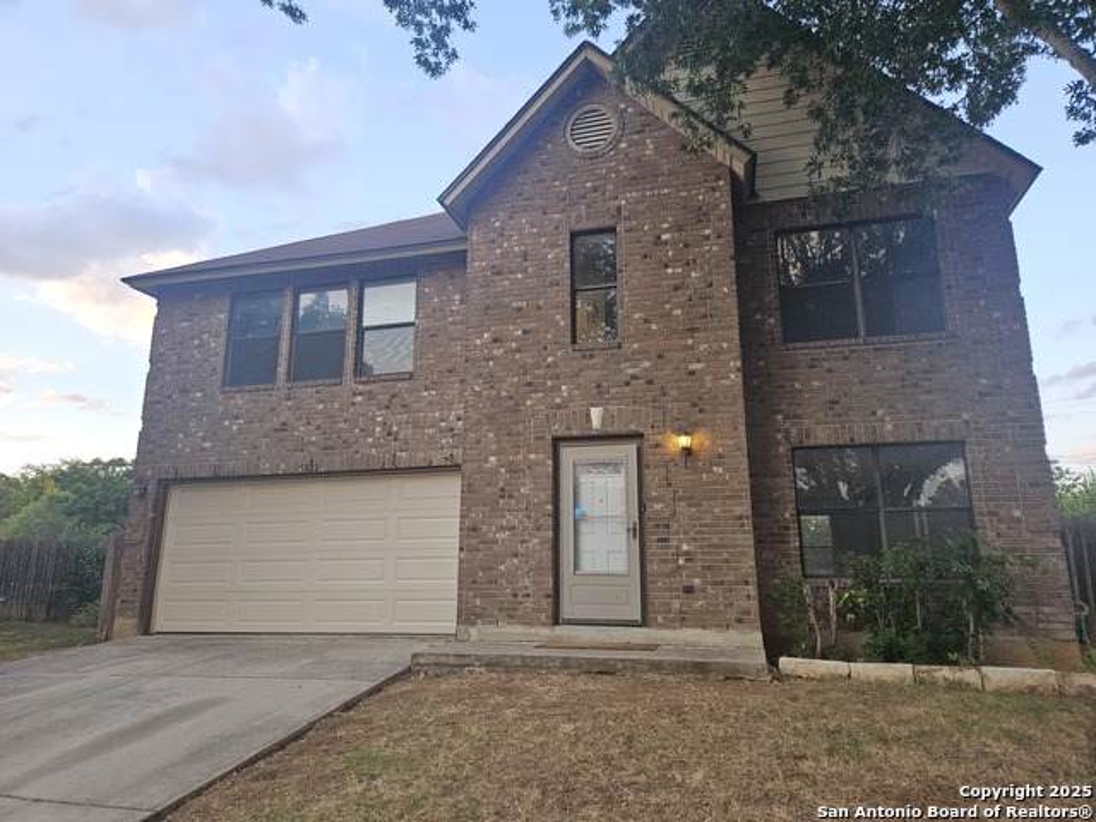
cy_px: 411
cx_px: 548
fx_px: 728
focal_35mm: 23
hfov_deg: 73.9
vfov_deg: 58.9
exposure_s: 1/120
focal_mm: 5.4
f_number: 1.8
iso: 50
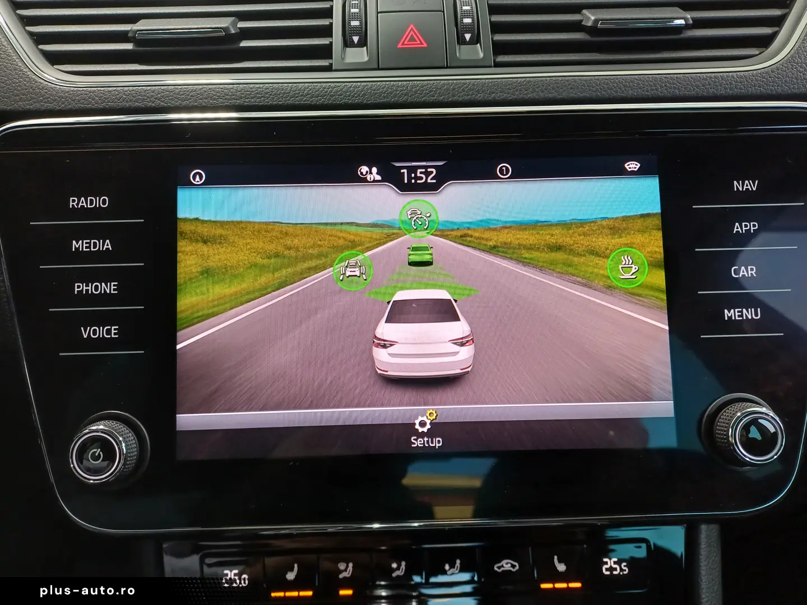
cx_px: 404
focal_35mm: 25
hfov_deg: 69.4
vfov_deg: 54.9
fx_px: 583
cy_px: 302
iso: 200
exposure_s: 1/50
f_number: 1.8
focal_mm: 4.65
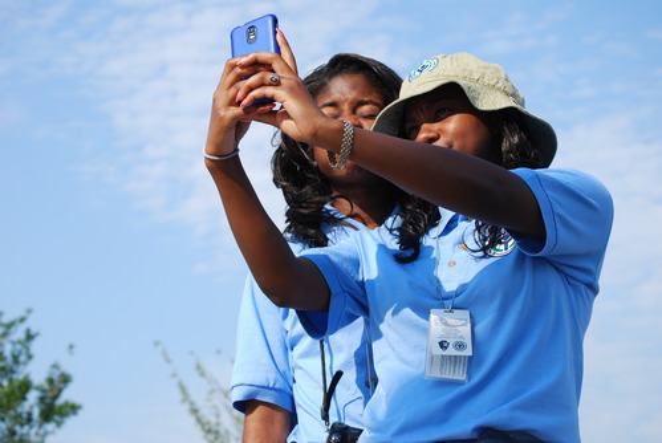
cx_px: 331
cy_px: 222
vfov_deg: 16.6
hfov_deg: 24.6
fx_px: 1519
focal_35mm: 82
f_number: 7.1
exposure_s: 1/200
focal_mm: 55
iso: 100
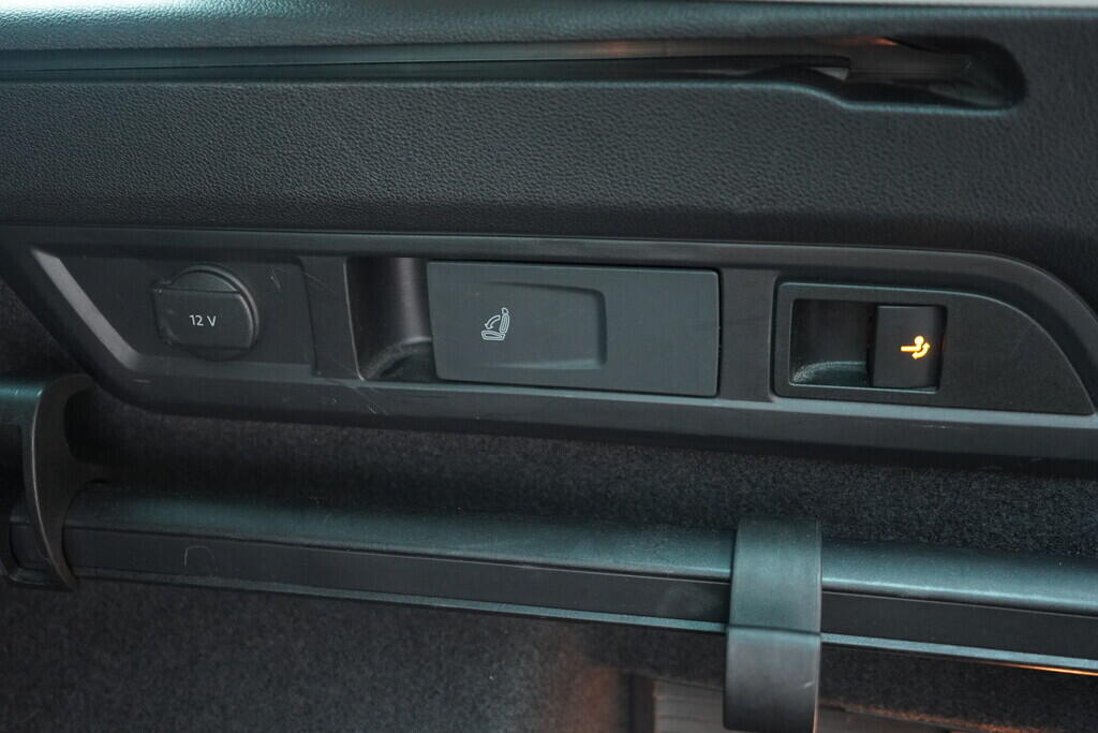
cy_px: 366
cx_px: 549
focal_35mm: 36
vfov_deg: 36.9
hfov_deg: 53.1
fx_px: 1098
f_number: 2.8
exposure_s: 1/40
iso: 1600
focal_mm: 24
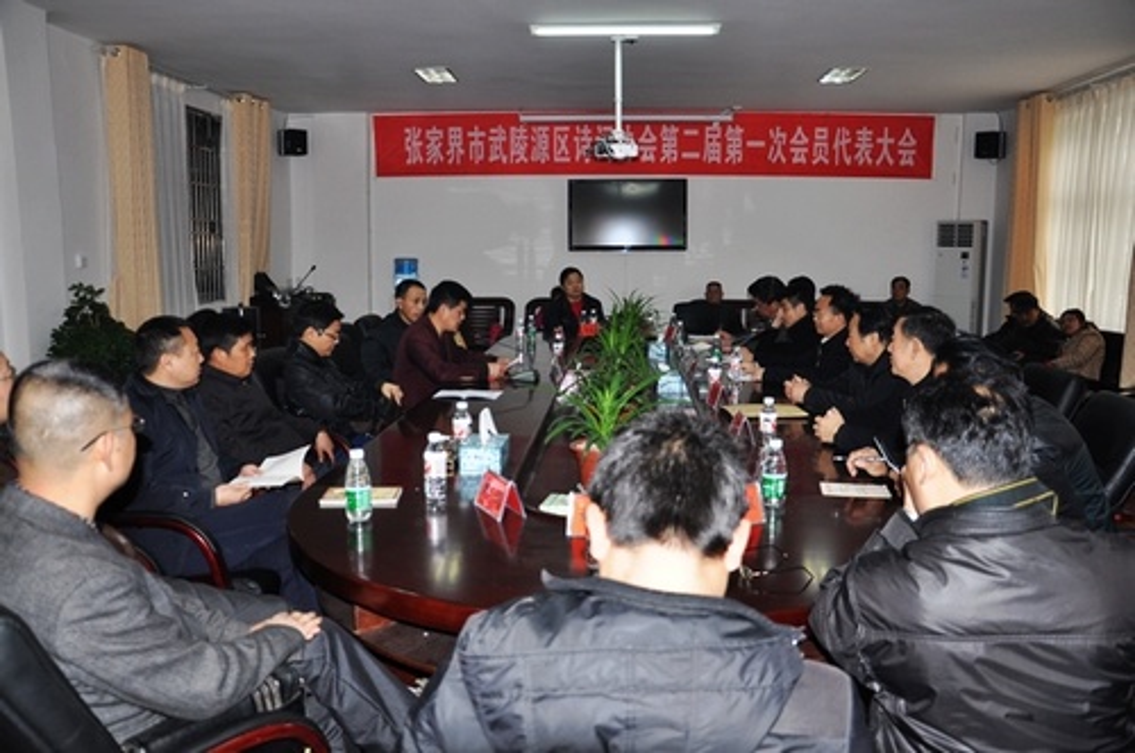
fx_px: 992
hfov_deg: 59.6
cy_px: 376
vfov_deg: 41.6
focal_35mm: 32
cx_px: 568
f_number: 3.8
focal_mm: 21
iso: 400
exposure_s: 1/60
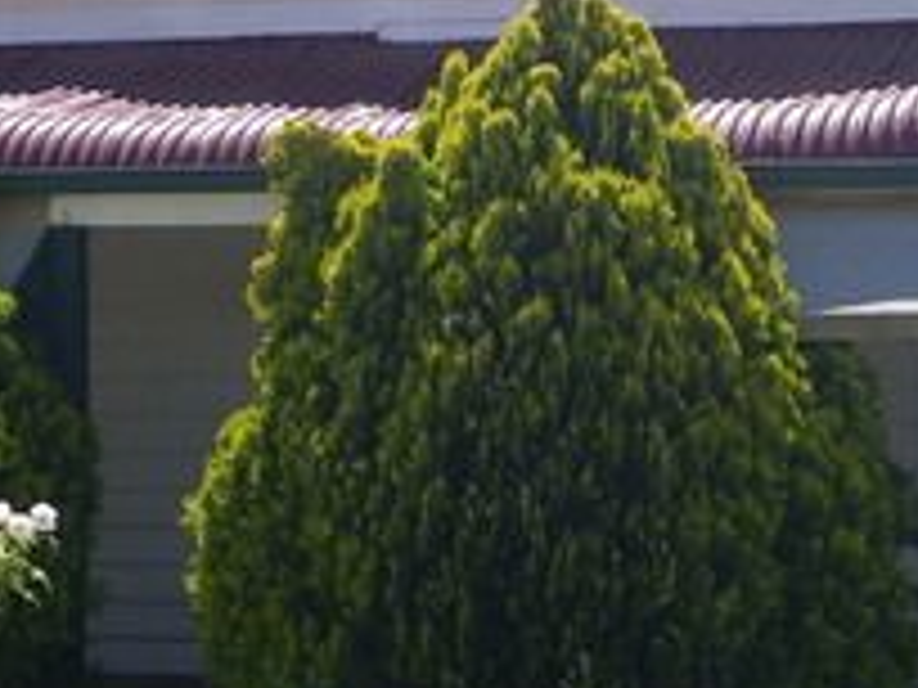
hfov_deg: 14.6
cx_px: 626
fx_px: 3580
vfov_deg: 11.0
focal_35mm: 135
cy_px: 468
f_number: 3.3
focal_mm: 8.2
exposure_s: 1/500
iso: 80
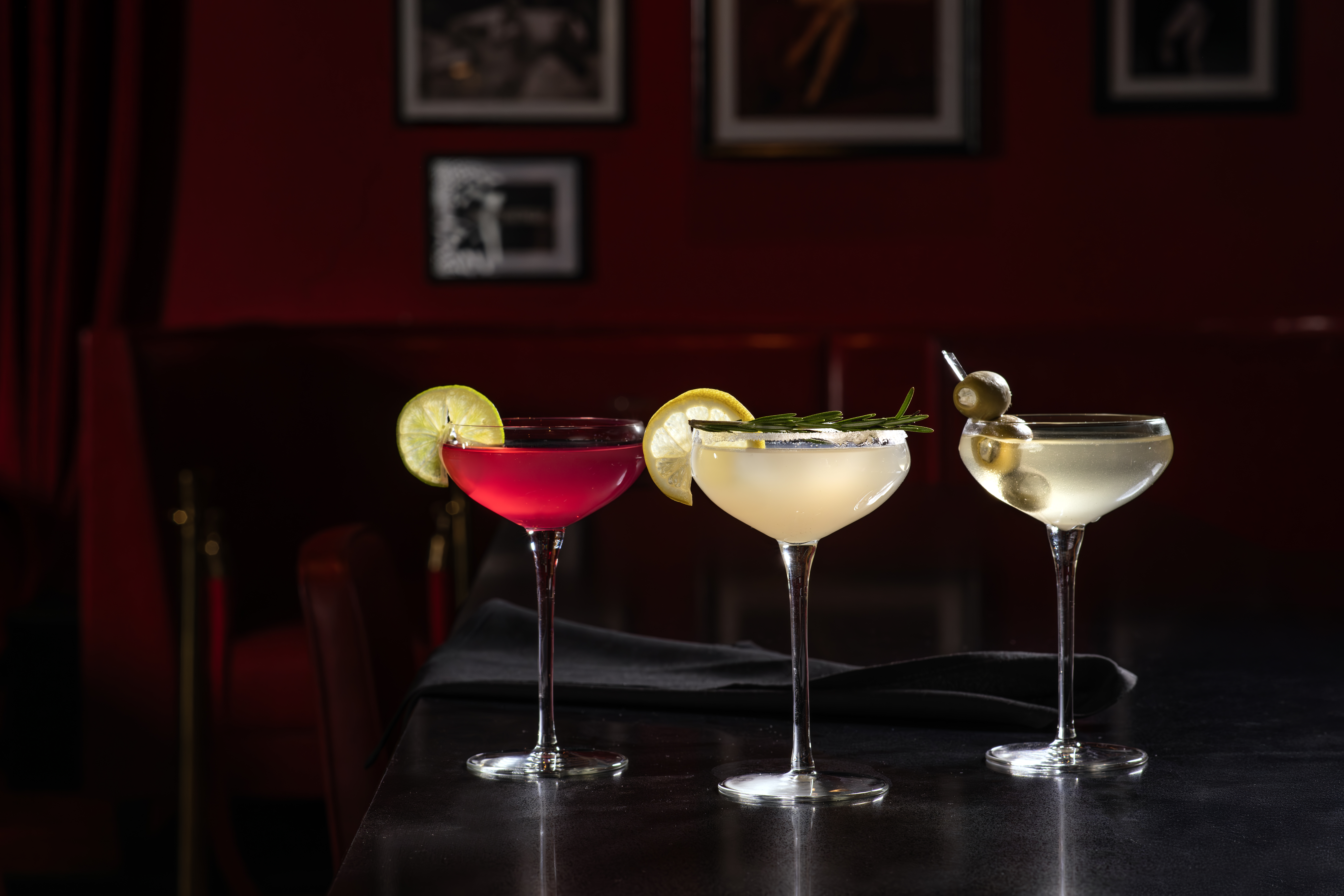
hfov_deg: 23.9
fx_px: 3173
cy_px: 448
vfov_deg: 16.1
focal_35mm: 85
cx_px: 672
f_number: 10
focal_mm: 85
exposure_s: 1/250
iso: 800
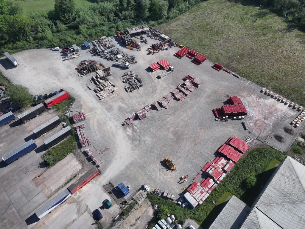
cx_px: 152
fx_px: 211
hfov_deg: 71.6
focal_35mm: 24
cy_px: 114
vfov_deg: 56.8
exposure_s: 1/20
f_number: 2.8
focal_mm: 12.29
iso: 100
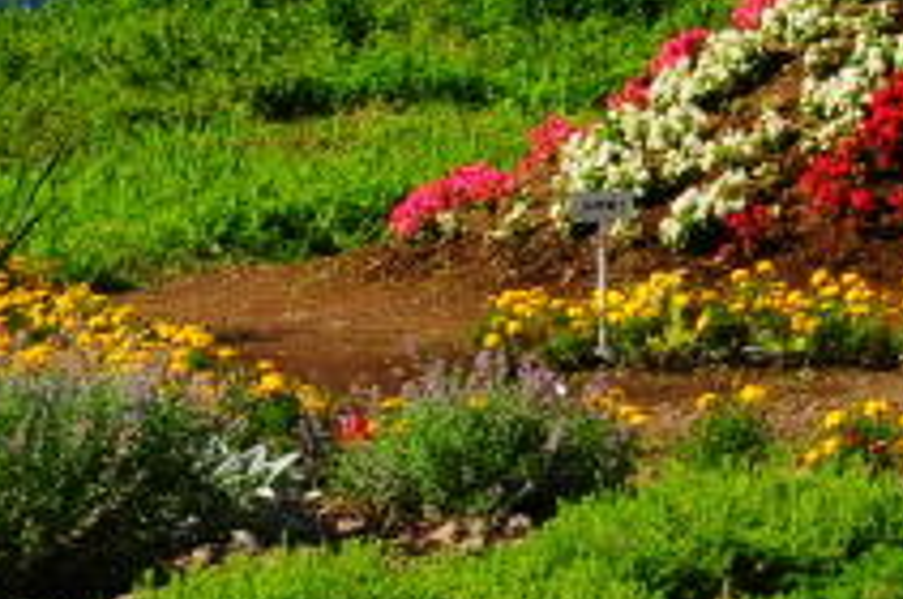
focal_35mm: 216
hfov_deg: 9.2
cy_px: -293
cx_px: 1447
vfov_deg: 6.3
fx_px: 5410
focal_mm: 38
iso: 200
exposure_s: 1/15
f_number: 22
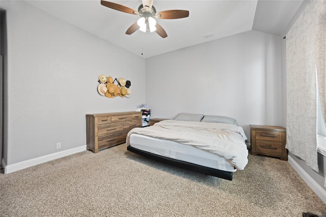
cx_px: 163
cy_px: 108
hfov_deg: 110.5
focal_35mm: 12
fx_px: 113
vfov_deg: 87.6
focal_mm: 12.5
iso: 1250
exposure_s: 1/4
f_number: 6.3
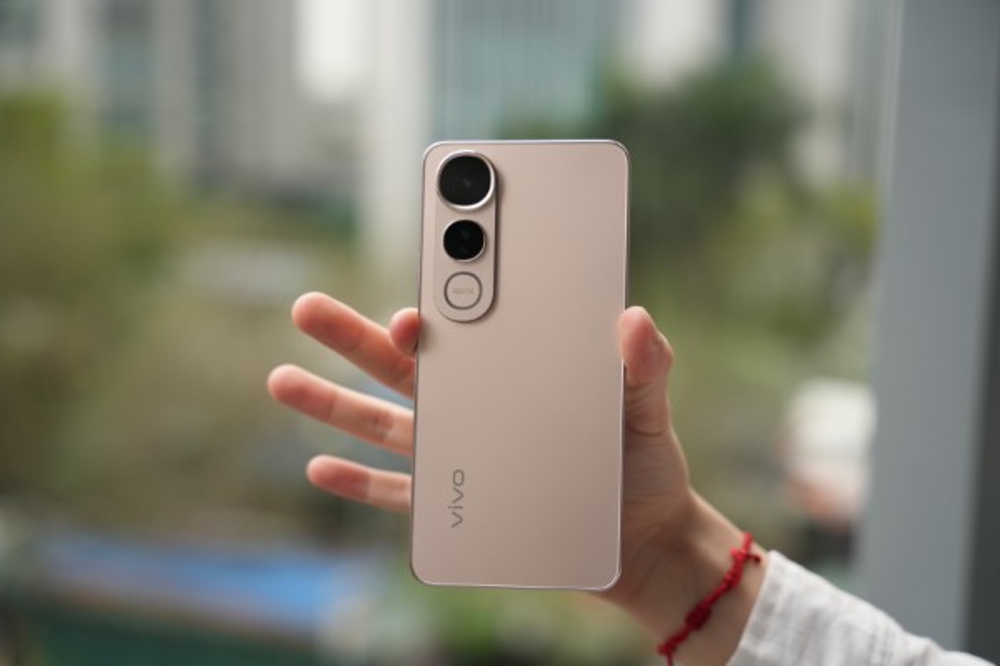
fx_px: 1655
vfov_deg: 22.8
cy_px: 333
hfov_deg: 33.6
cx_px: 500
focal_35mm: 60
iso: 320
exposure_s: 1/200
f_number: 2.8
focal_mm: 59.6
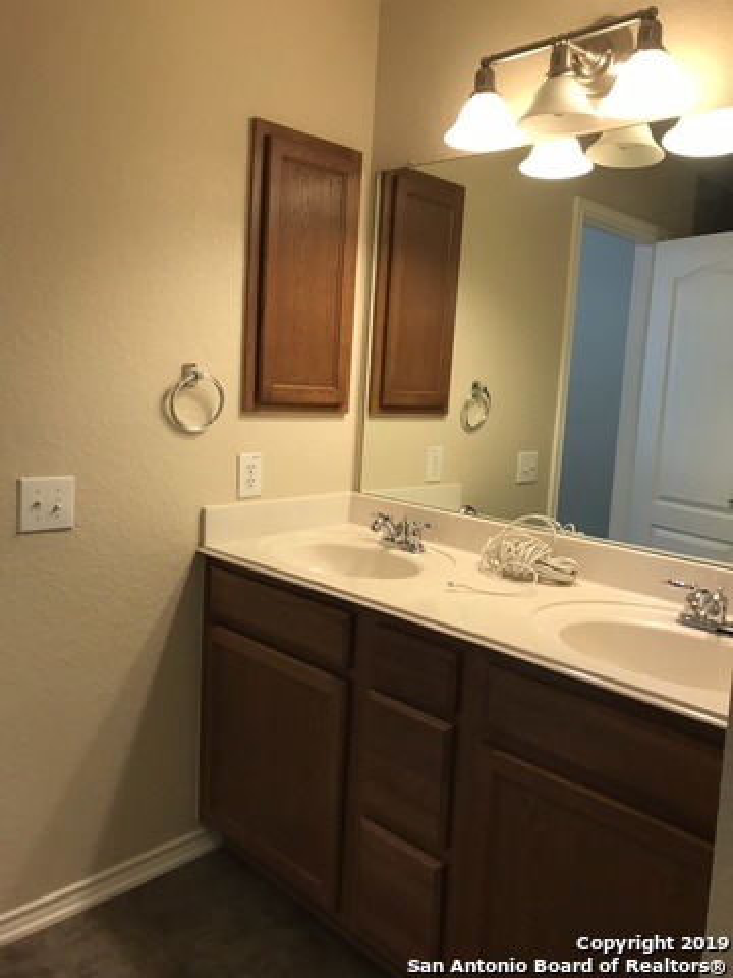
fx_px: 791
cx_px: 366
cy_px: 489
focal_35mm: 28
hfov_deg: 49.7
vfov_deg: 63.4
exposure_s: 1/24
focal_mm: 3.99
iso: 40
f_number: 1.8
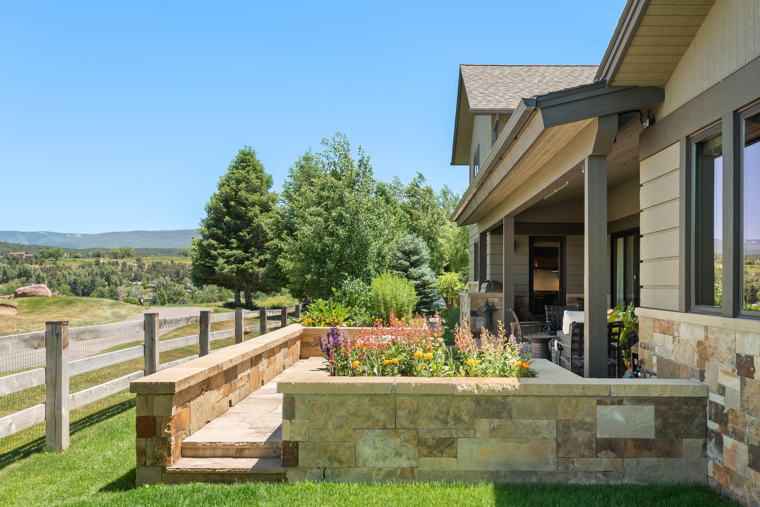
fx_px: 718
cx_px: 406
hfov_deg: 55.8
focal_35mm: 34
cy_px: 270
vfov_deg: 38.9
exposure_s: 1/40
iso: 100
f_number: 7.1
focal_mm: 30
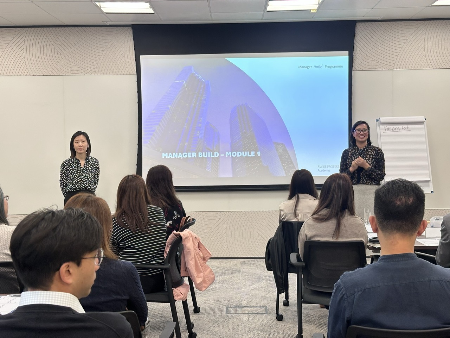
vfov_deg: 30.3
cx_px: 225
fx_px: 624
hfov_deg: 39.7
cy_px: 169
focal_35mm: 48
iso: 100
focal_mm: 6.86
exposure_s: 1/60
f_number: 1.78
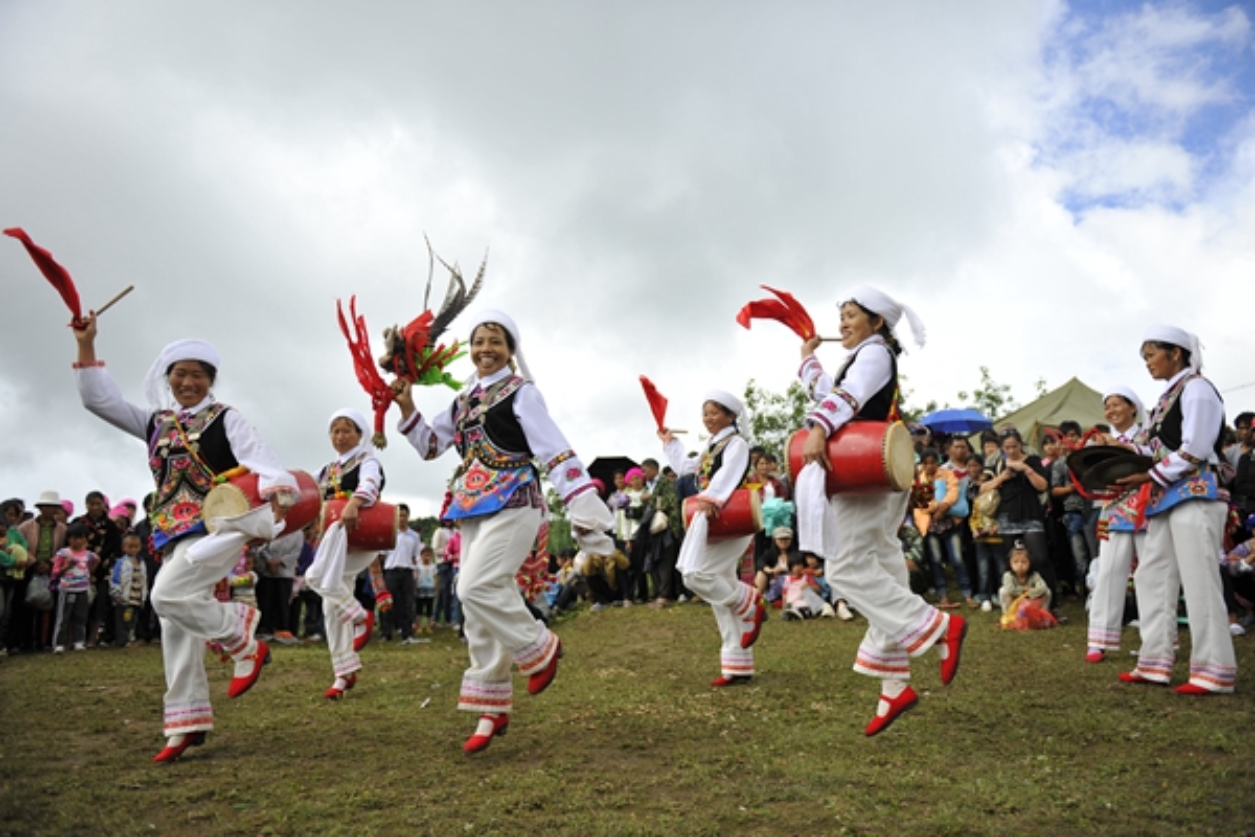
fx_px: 837
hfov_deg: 73.7
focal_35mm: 24
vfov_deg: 53.1
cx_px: 628
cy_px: 418
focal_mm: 24
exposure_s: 1/1250
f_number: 2.8
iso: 100
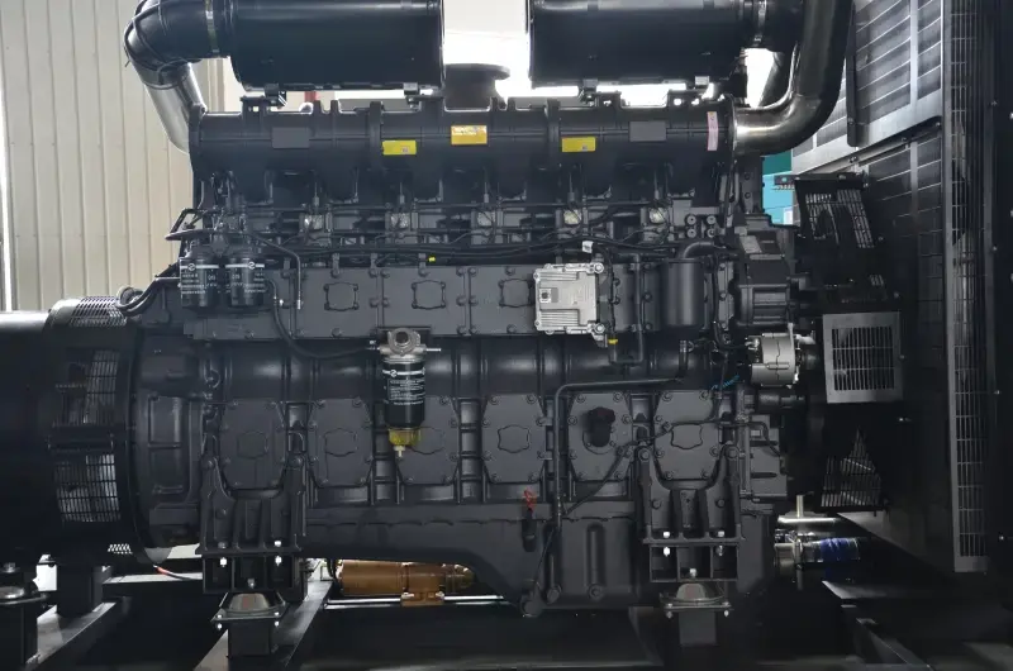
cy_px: 336
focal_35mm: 52
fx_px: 1474
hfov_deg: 37.9
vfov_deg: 25.6
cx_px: 506
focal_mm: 35
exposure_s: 1/3
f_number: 4.5
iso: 100
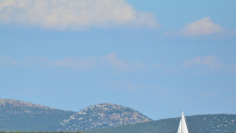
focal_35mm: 579
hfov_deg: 3.7
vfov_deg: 2.1
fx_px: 3624
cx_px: 95
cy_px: 104
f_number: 5.6
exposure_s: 1/8000
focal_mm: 270
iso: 1250
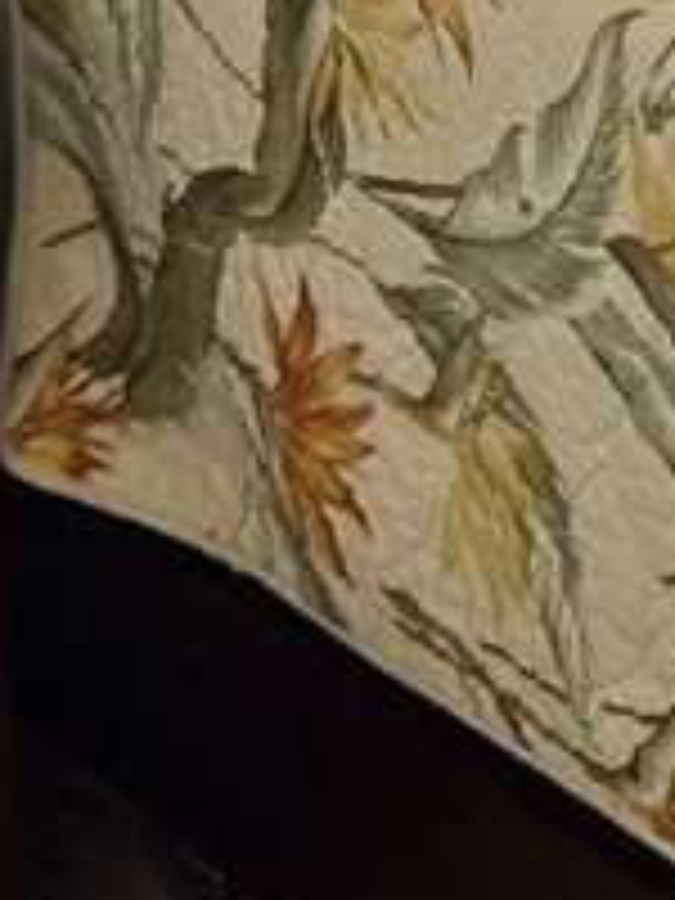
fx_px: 3198
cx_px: 814
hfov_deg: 11.8
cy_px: -580
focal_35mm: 123
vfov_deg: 14.6
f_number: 1.78
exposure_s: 1/120
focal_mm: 6.76
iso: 250
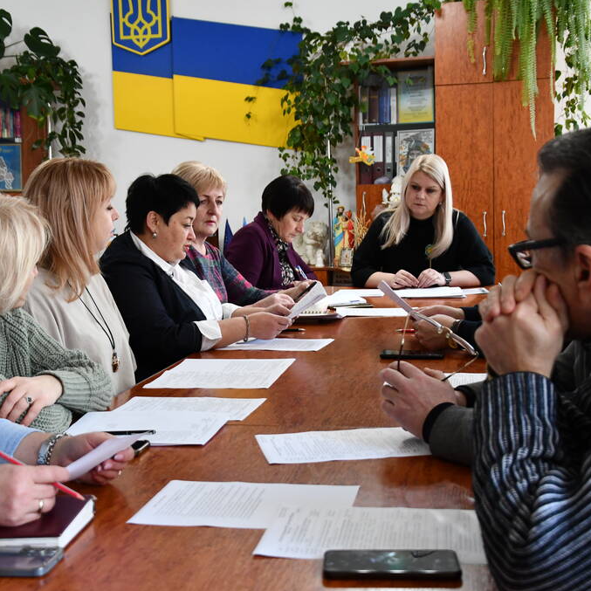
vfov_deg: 31.6
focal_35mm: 54
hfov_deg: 31.6
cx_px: 265
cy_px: 297
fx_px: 1043
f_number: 4
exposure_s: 1/125
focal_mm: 28
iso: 2000
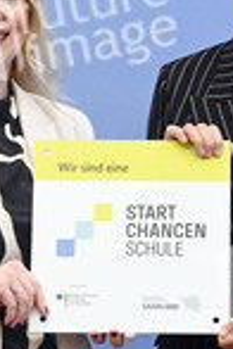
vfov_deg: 15.4
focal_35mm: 133
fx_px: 1291
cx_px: 124
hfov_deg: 10.3
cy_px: 152
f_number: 5
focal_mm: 49
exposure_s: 1/640
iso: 4000
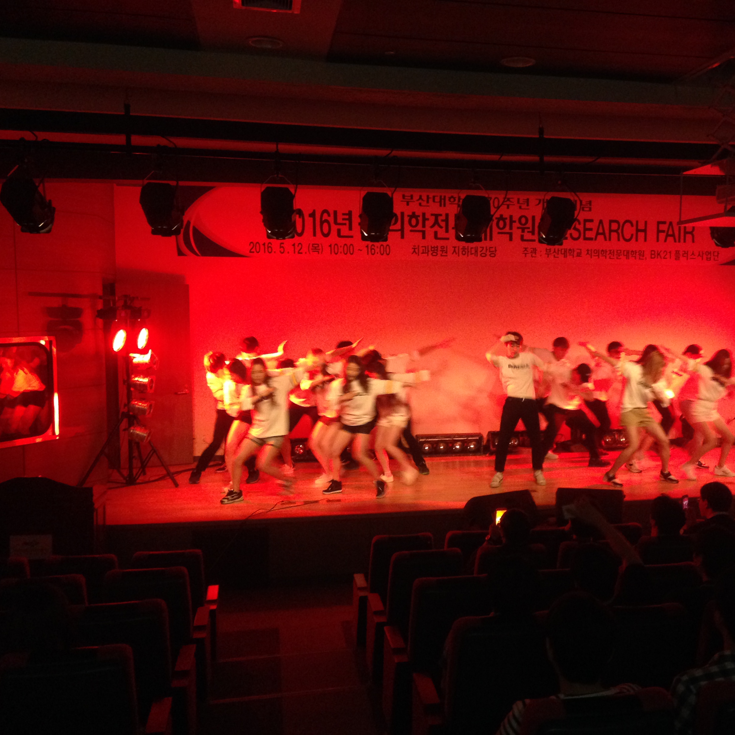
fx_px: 937
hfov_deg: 42.4
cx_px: 471
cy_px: 368
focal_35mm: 39
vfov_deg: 42.8
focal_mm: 4.12
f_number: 2.4
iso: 320
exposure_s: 1/20
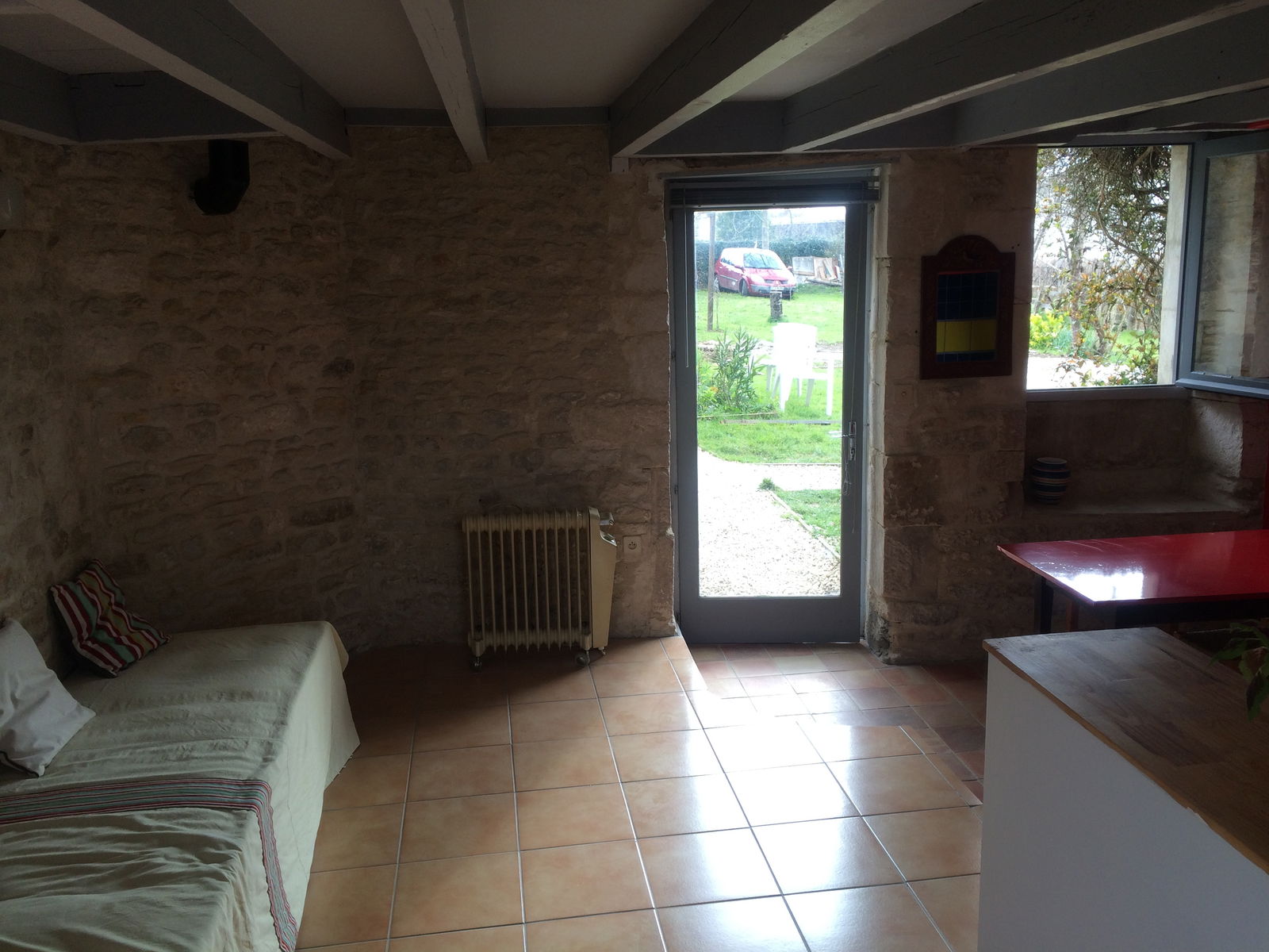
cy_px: 476
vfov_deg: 48.2
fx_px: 1063
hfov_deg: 61.7
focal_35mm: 29
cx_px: 634
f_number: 2.2
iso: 32
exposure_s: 1/109
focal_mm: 4.15
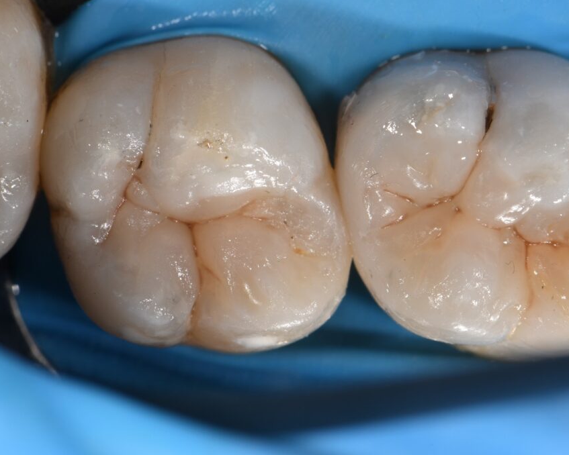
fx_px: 2998
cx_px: 320
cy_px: 228
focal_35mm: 178
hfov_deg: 10.8
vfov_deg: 8.7
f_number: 32
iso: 200
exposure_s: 1/160
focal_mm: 105
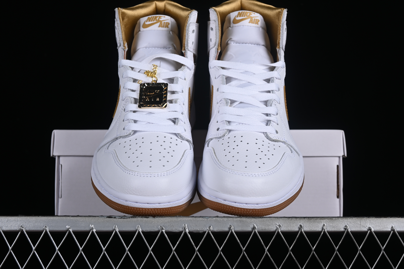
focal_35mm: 75
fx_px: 842
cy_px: 134
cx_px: 202
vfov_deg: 18.2
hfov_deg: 27.0
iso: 160
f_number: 8
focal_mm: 50
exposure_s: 1/160
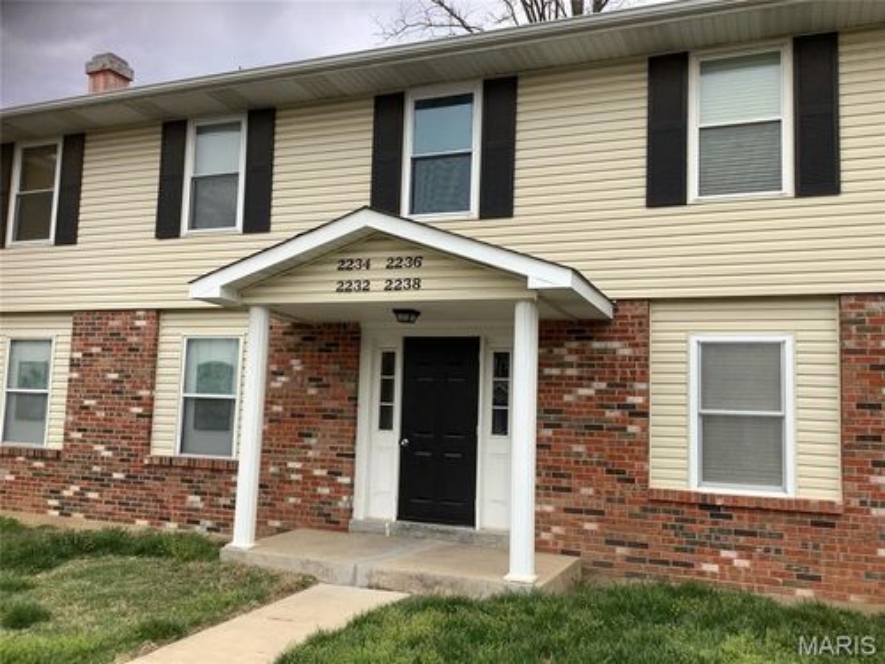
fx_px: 793
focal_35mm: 31
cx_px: 442
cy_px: 332
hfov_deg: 58.4
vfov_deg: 45.4
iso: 25
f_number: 2.4
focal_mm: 3.3
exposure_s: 1/255
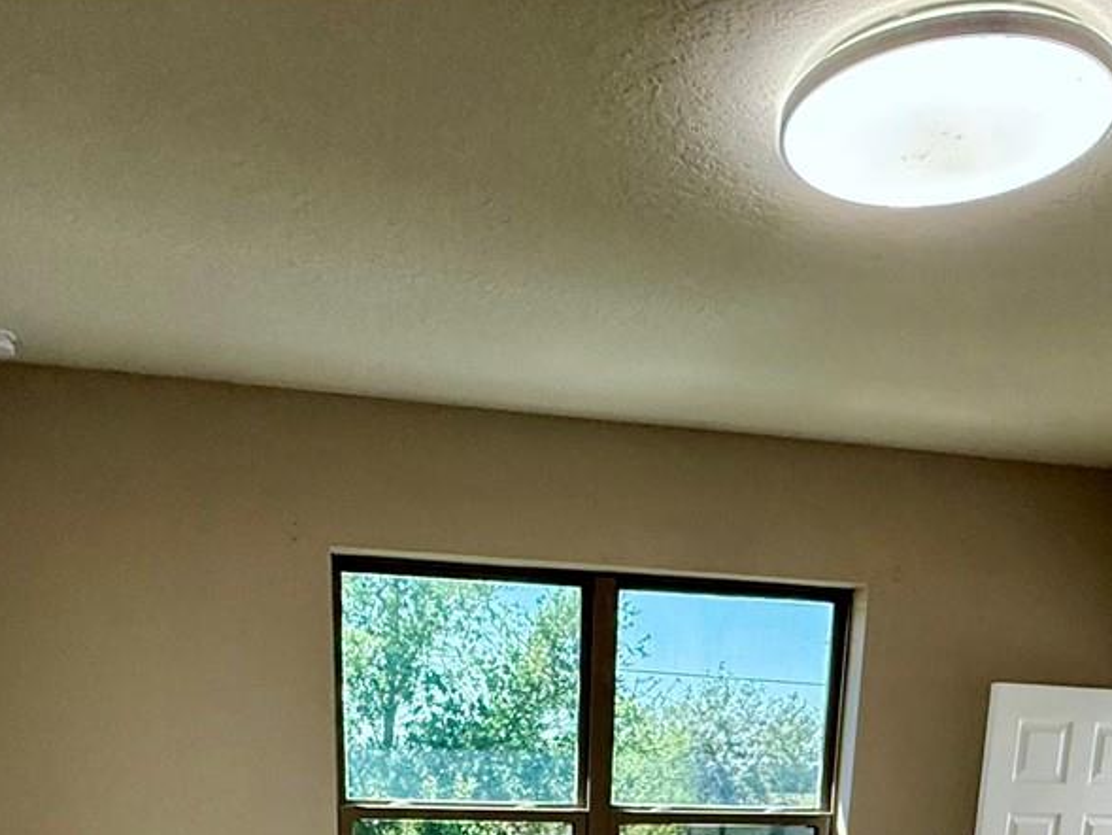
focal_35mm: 38
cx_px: 583
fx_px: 1221
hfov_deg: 48.9
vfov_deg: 29.5
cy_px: 1115
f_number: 2.2
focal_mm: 2.22
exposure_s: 1/120
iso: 320
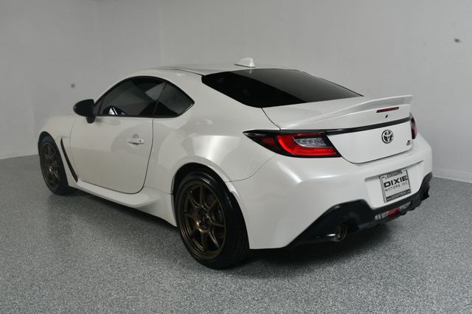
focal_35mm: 36
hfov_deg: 53.2
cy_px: 157
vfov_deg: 36.8
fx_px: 472
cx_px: 236
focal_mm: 24
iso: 100
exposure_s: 1/160
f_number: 14
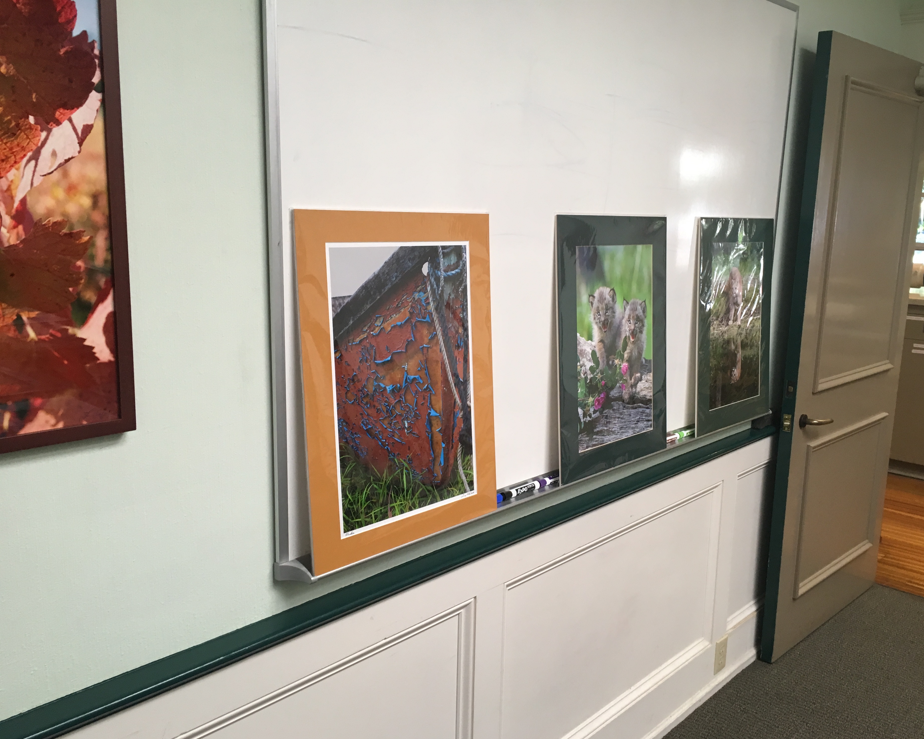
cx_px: 506
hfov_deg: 57.1
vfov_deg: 47.1
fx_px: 848
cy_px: 378
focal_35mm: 31
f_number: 2.2
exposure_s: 1/30
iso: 80
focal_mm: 4.15
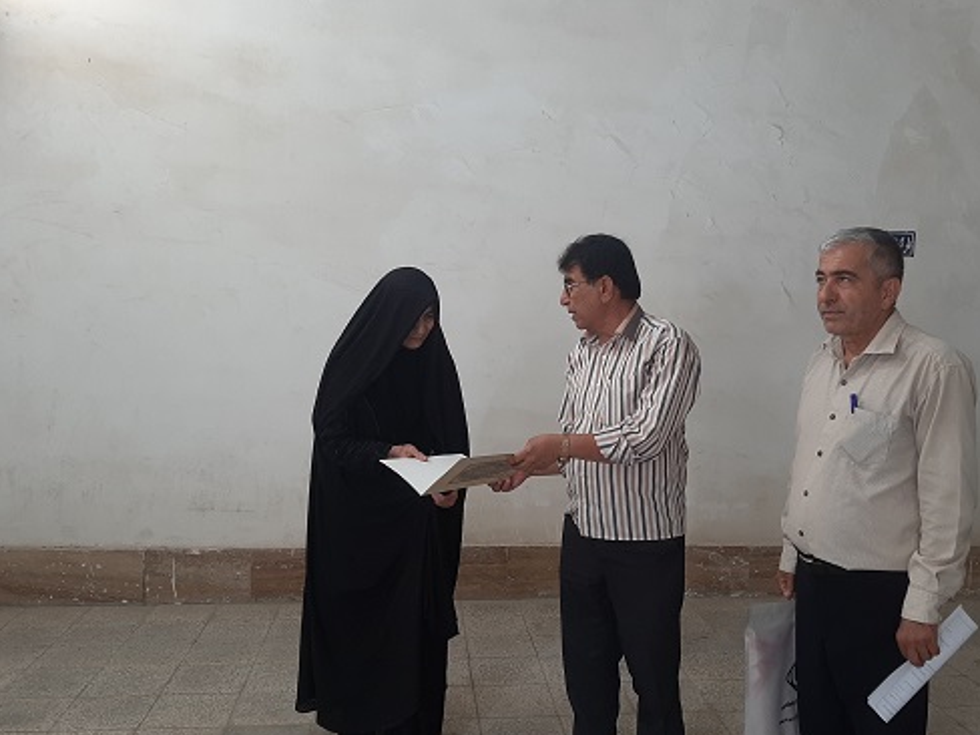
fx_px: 906
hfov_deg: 56.7
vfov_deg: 44.1
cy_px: 412
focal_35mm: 32
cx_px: 548
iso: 64
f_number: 1.7
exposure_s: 1/50
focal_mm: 3.93
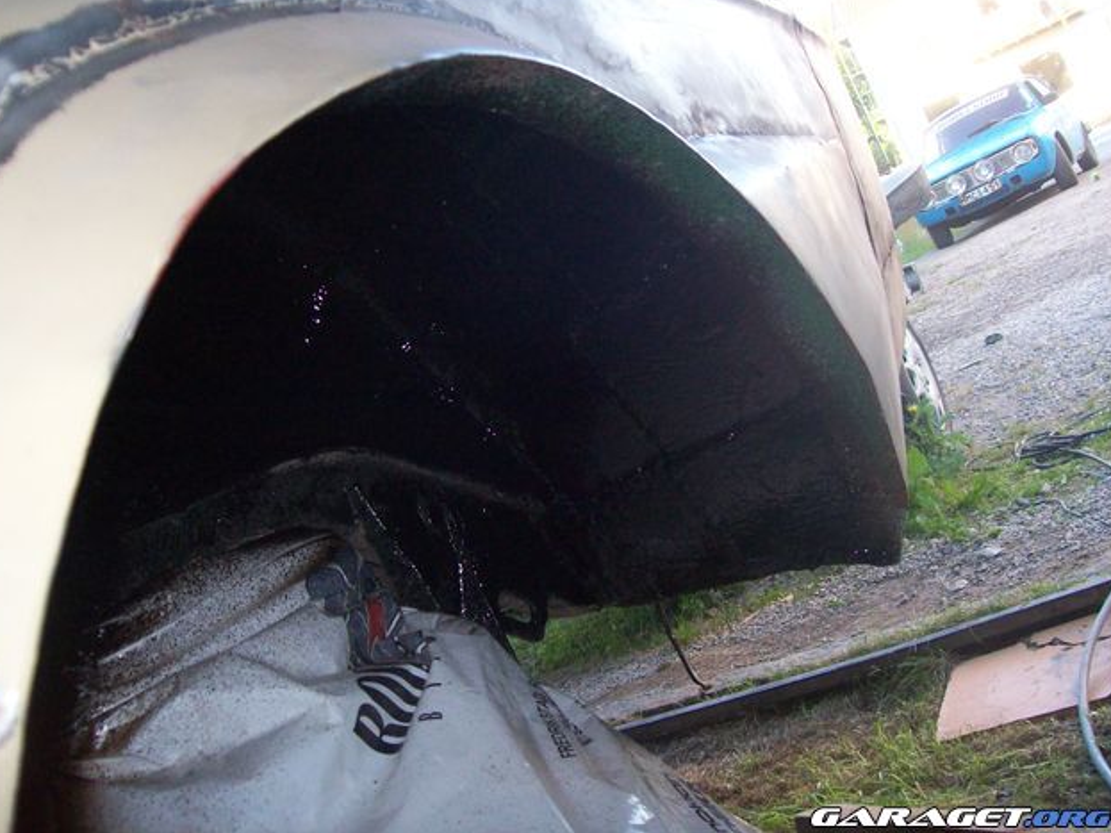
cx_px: 546
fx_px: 1187
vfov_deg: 38.7
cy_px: 407
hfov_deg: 50.1
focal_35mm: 37
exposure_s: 1/64
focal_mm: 6
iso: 200
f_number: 2.7
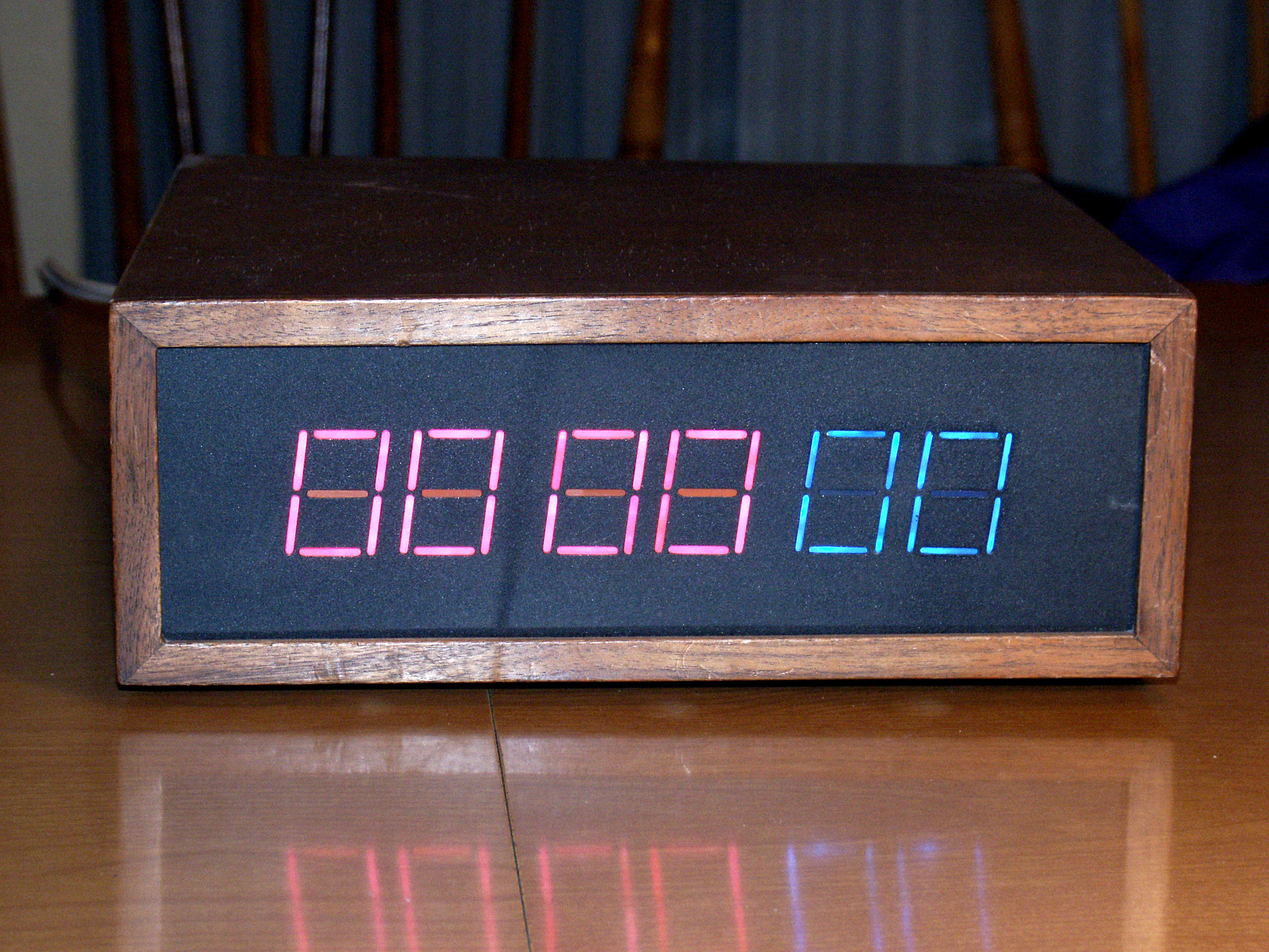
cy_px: 476
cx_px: 634
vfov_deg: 16.4
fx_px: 3299
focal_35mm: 90
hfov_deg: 21.8
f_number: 4.5
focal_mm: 22.22
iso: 200
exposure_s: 1/90
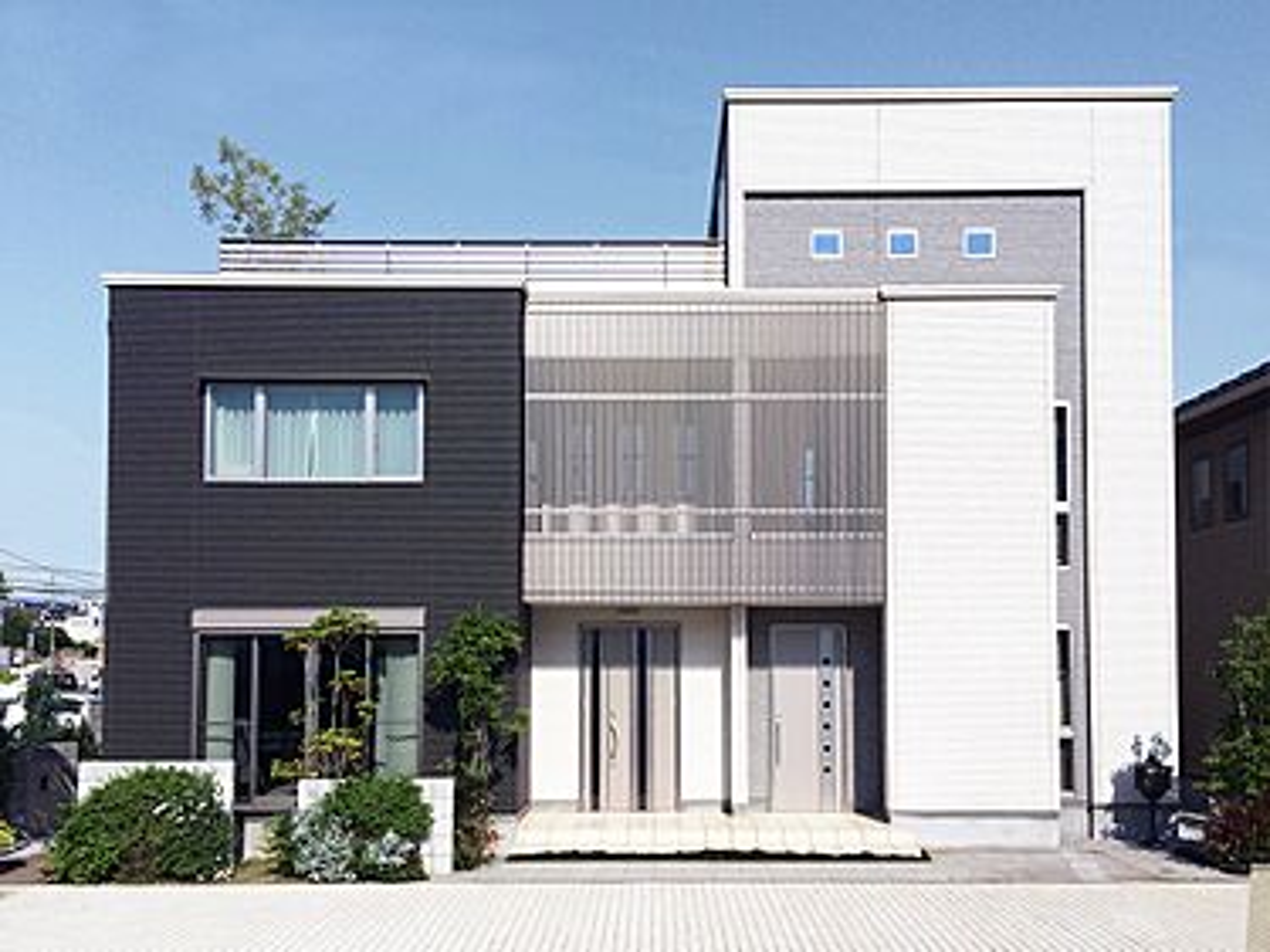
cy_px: 476
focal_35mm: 29
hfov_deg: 61.7
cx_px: 635
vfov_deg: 48.2
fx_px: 1064
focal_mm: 4.15
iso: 32
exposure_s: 1/4566
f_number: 2.2
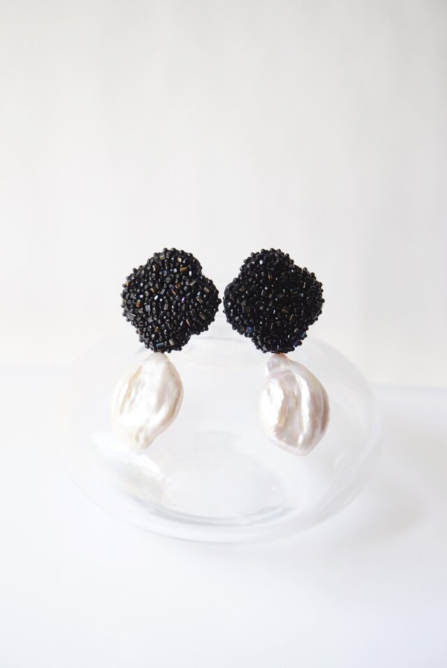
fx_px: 1171
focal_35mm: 63
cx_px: 224
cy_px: 334
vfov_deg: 31.9
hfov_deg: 21.6
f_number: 5.6
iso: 250
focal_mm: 42
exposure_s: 1/80
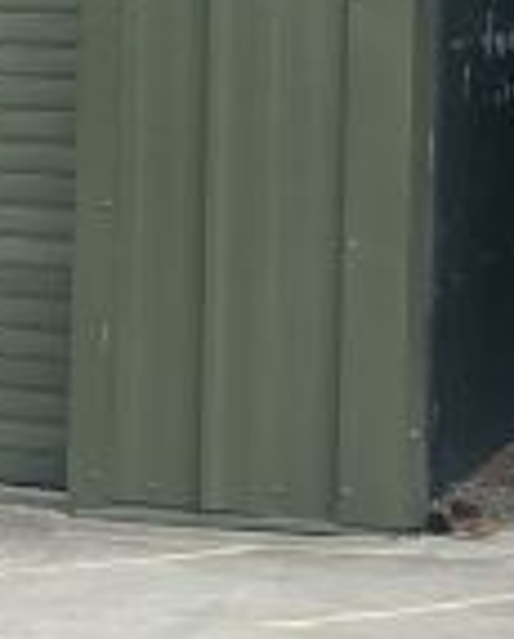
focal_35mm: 177
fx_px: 3355
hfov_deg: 6.9
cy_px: 49
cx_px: -1479
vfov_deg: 10.8
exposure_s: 1/842
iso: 32
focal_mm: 4.2
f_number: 1.6
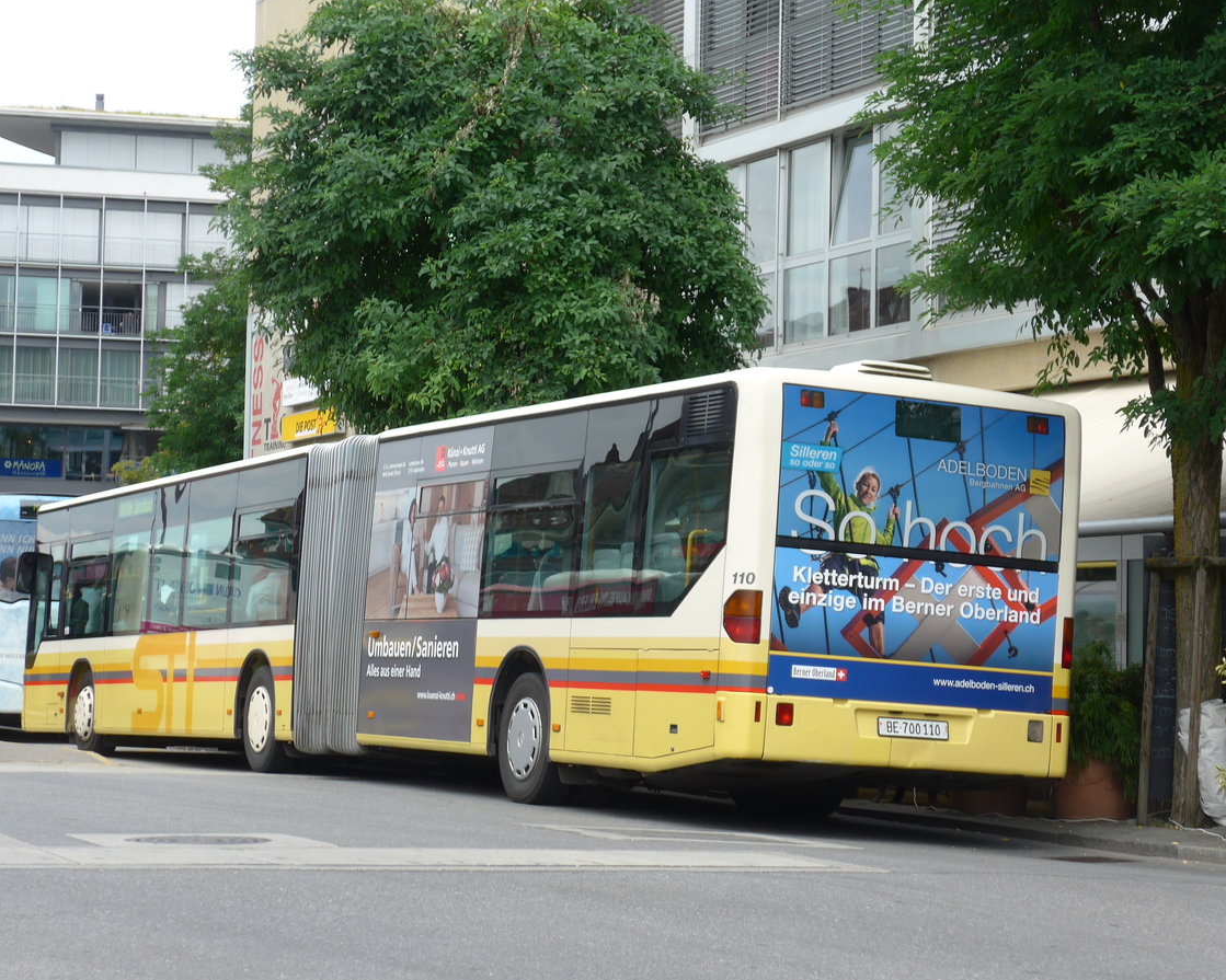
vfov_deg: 17.1
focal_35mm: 90
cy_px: 491
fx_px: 3265
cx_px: 639
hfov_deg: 21.3
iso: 80
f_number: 4.5
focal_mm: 17
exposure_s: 1/320
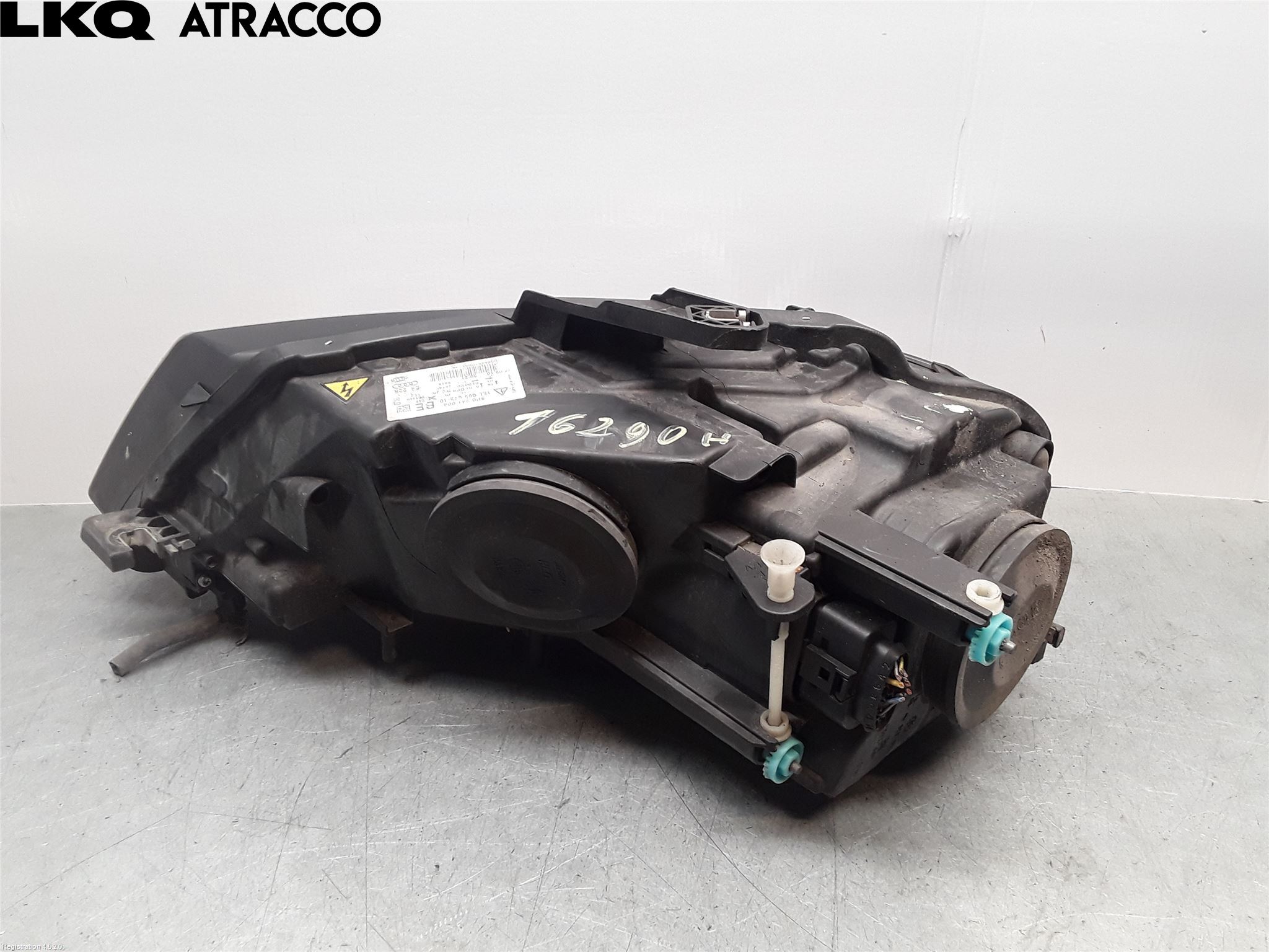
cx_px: 634
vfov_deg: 49.7
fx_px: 1026
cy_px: 476
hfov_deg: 63.4
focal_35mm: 28
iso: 64
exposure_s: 1/50
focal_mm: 2.91
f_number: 1.9
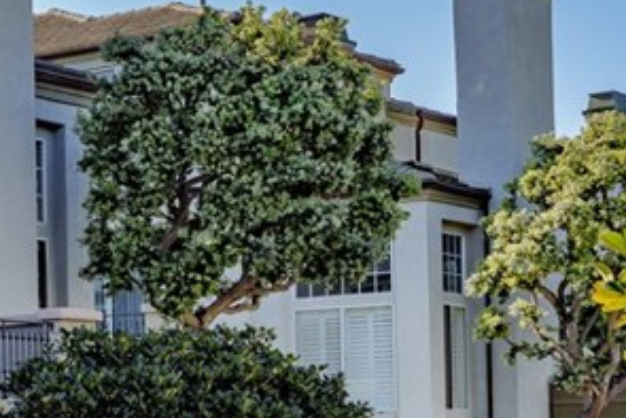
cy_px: 15
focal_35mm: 111
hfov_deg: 16.0
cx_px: -452
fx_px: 1931
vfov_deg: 12.2
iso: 400
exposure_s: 1/160
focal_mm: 32
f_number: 11
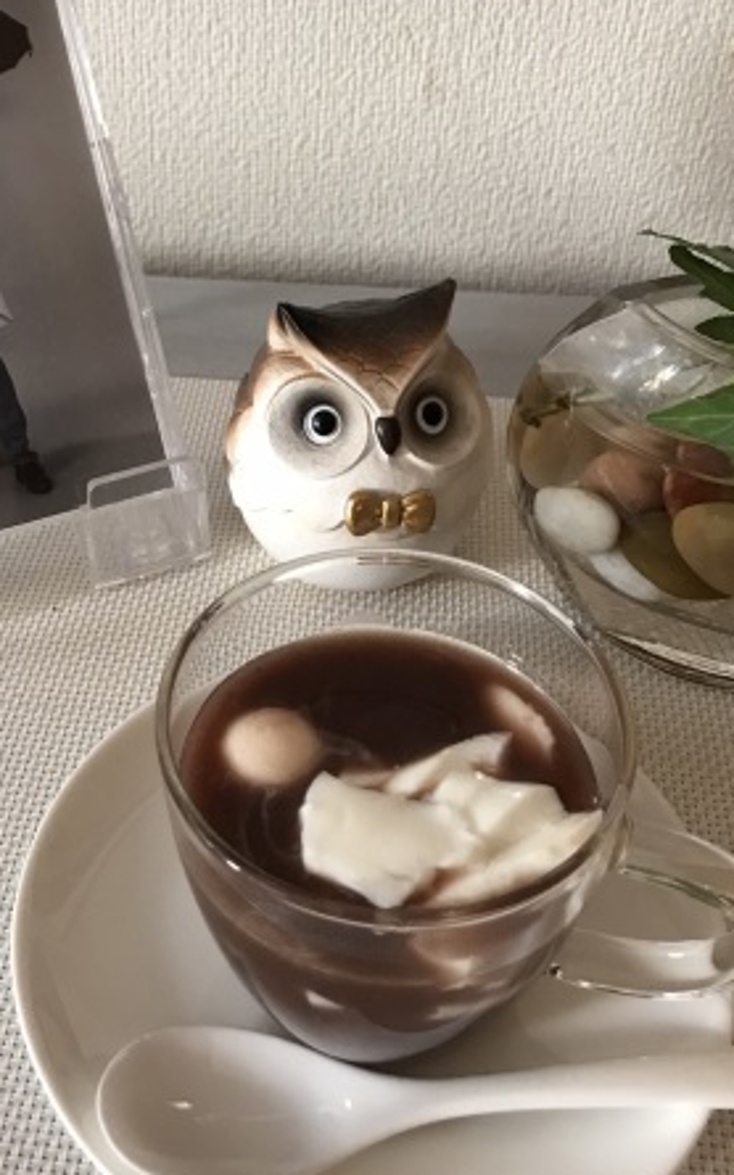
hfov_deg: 31.7
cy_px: 462
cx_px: 248
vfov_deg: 48.9
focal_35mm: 40
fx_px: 1281
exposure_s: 1/15
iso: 50
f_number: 1.8
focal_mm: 3.99
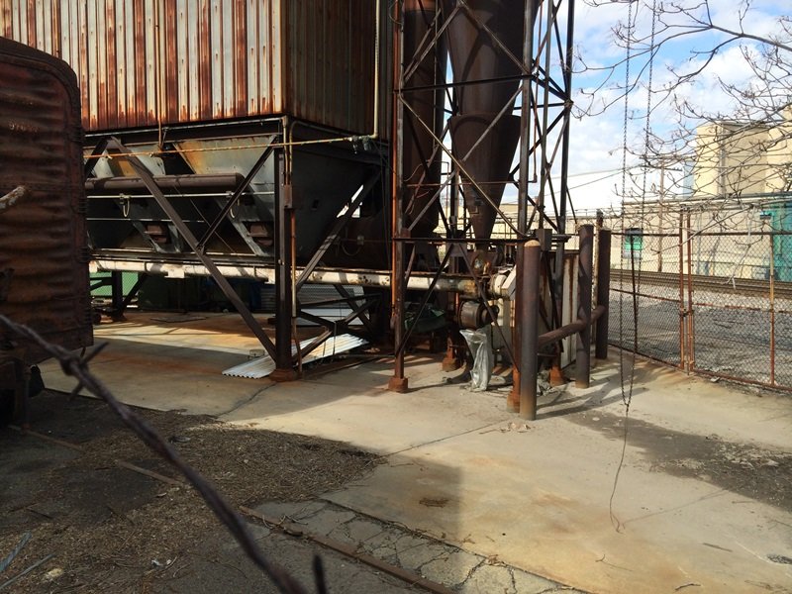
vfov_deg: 46.8
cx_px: 396
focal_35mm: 30
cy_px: 297
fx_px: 686
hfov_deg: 60.0
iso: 32
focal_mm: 4.12
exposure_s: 1/1080
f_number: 2.2
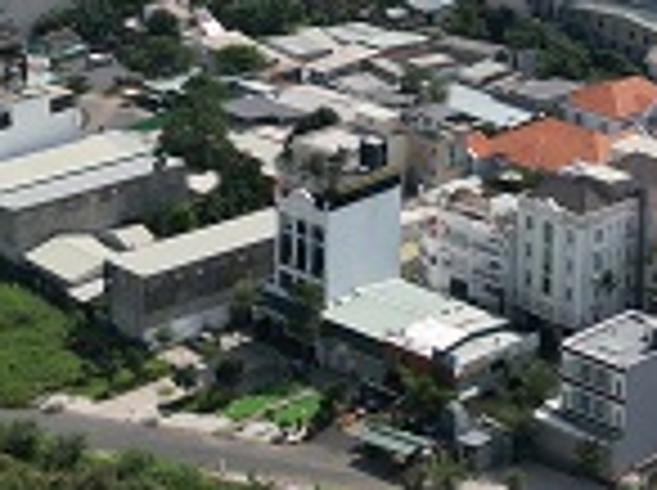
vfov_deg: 10.9
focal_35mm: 132
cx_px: 216
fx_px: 2501
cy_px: -191
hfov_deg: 14.9
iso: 140
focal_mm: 6.72
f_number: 1.7
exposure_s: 1/6400
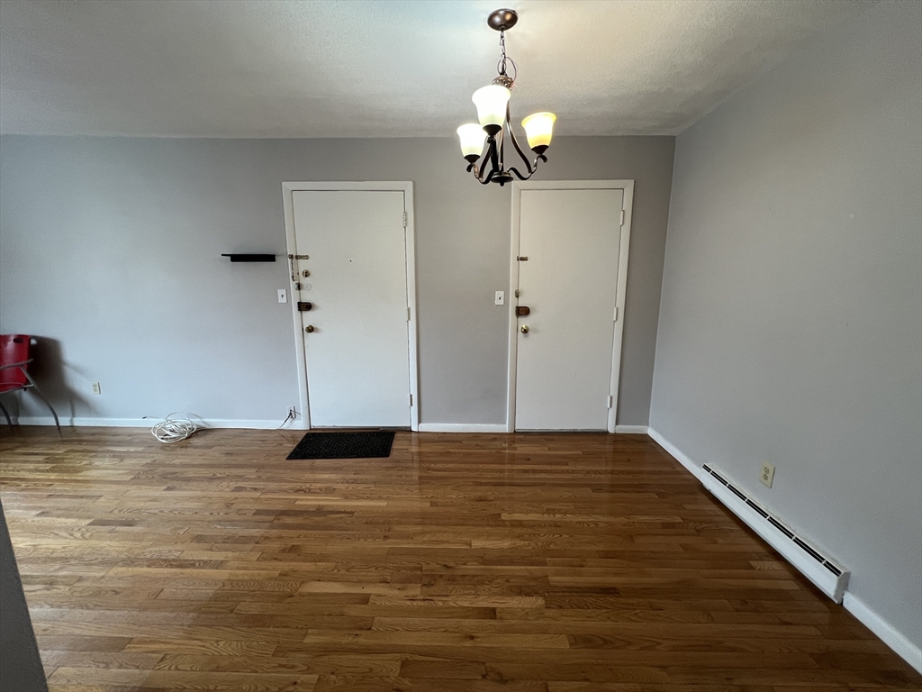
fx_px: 346
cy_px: 346
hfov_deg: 106.2
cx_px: 461
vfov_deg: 89.9
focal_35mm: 13
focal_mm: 1.57
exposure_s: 1/120
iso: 160
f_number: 1.8
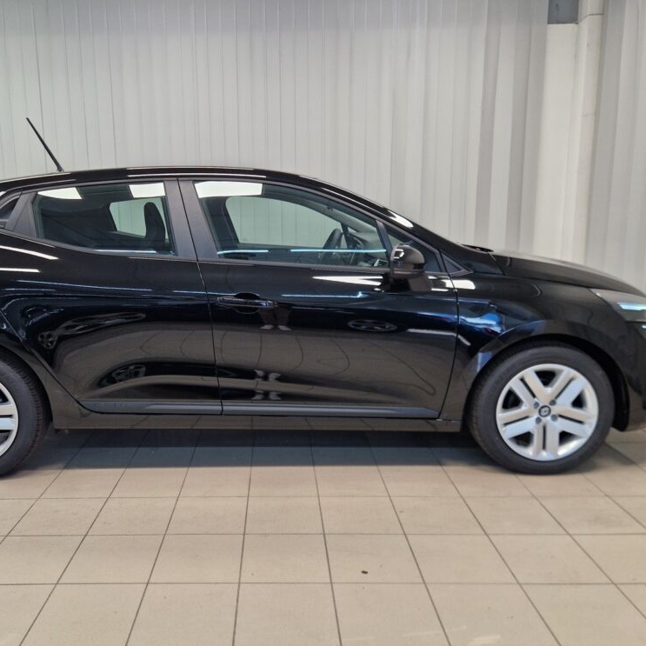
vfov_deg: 57.3
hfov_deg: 57.0
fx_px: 591
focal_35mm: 28
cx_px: 273
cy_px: 319
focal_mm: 5.4
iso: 200
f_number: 1.8
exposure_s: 1/180
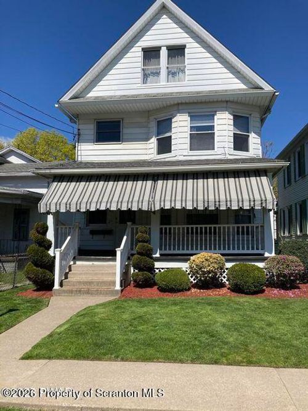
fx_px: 332
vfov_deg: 63.5
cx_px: 154
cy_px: 206
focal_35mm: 28
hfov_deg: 49.7
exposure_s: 1/2857
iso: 20
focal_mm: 3.99
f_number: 1.8
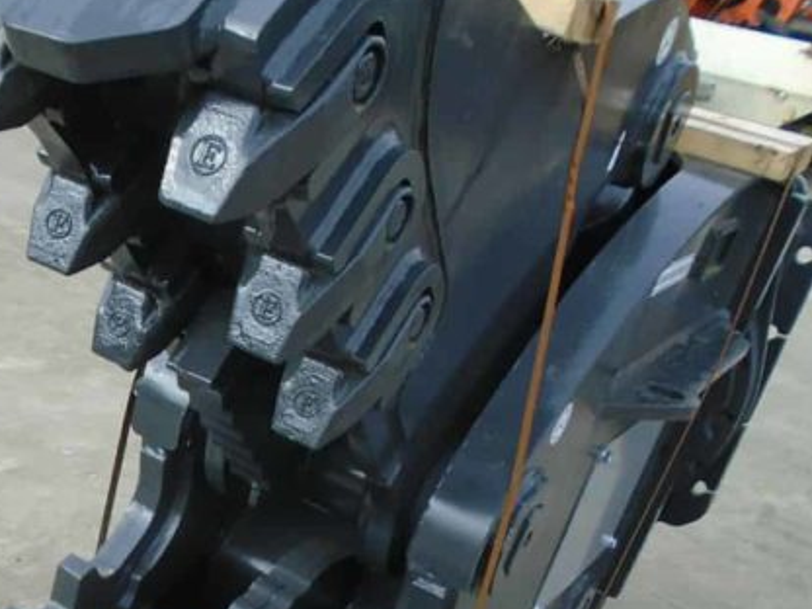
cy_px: 560
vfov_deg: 27.9
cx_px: 96
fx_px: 1173
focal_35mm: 50
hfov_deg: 36.1
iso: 100
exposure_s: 1/250
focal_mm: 4.6
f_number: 3.2
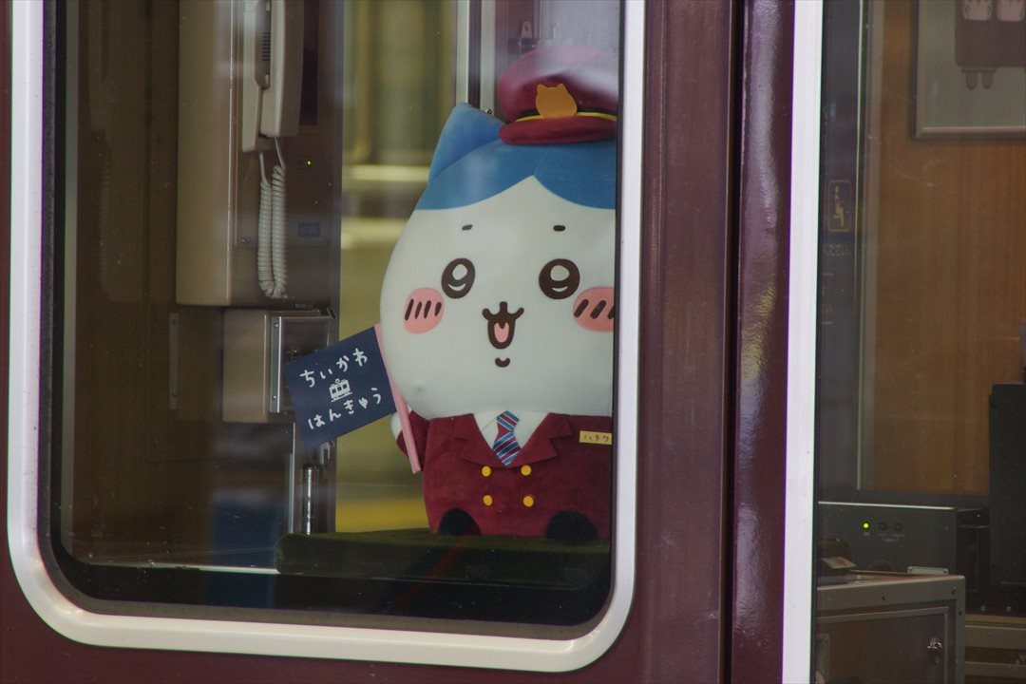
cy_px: 342
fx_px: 12824
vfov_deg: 3.1
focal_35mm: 450
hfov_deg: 4.6
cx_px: 513
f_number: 9
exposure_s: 1/20
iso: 400
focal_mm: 300
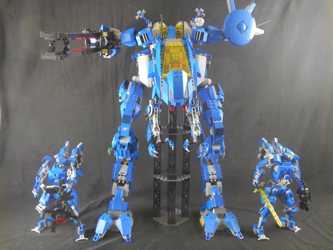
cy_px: 125
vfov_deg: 42.9
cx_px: 166
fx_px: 317
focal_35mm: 33
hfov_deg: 55.4
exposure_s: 1/8
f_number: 3.9
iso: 500
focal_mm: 5.9
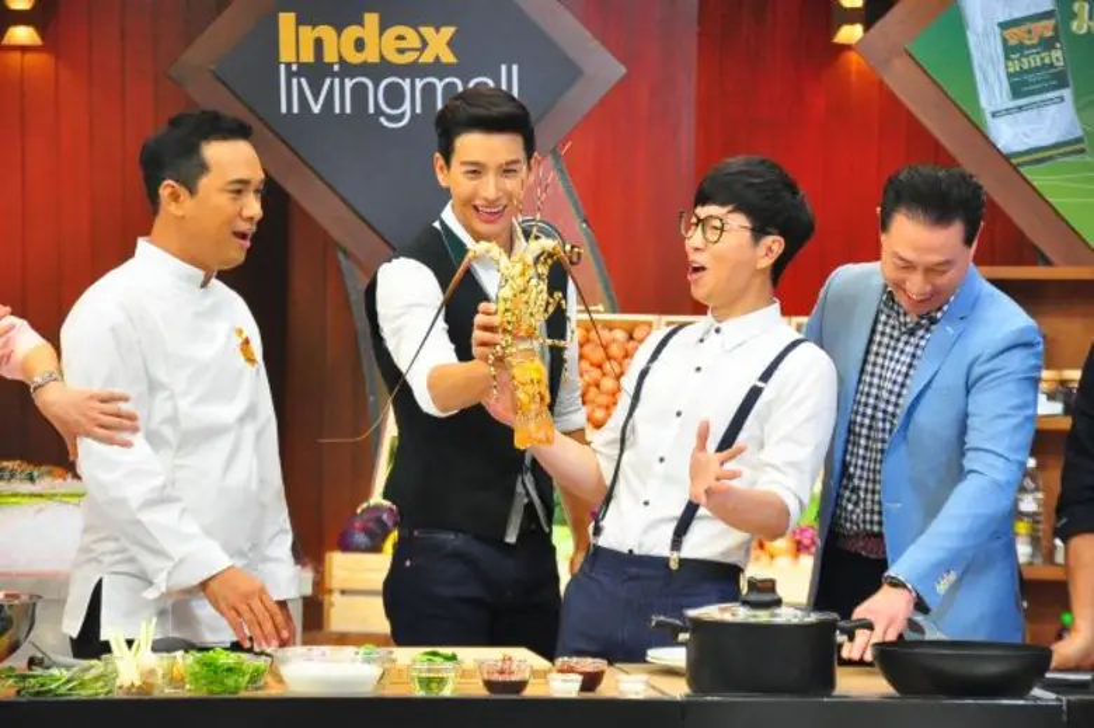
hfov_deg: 13.7
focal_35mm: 150
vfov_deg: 9.1
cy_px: 364
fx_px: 4555
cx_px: 547
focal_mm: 100
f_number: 5.6
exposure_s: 1/250
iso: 3200
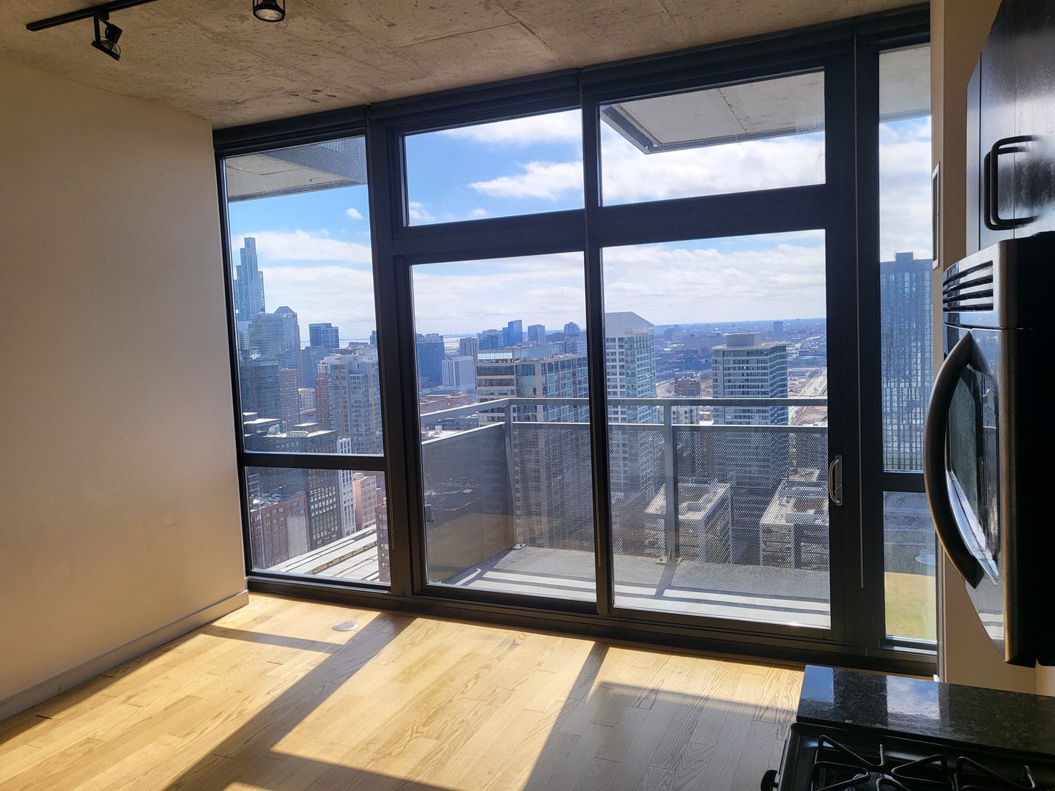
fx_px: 792
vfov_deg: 53.1
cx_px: 528
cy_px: 396
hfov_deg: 67.3
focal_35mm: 26
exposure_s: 1/1151
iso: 50
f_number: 1.8
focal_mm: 4.25
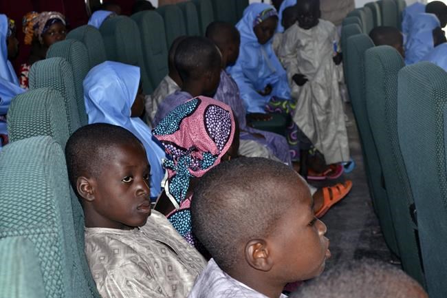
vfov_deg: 18.2
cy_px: 149
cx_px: 224
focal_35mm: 75
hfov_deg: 27.0
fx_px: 931
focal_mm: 50
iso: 400
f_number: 8
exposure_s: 1/60
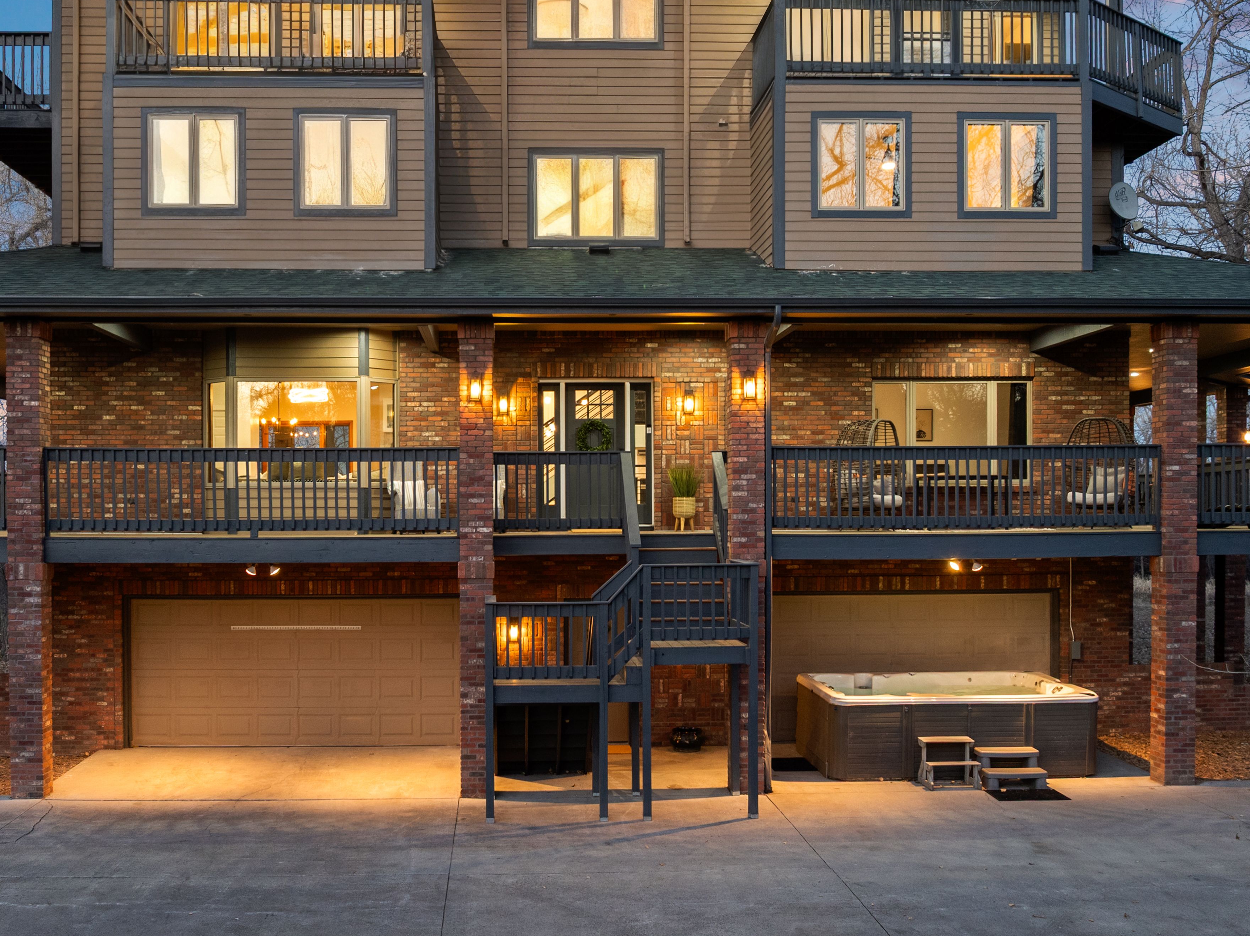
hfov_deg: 51.3
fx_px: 1299
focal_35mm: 36
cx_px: 584
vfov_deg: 39.4
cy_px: 367
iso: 410
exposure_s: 1/15
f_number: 2.8
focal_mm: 12.29
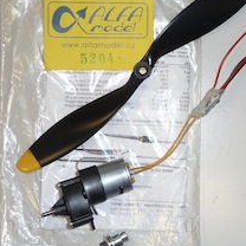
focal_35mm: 61
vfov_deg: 28.1
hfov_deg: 28.0
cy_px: 103
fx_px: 490
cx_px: 162
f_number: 3.4
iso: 100
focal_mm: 5
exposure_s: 1/30
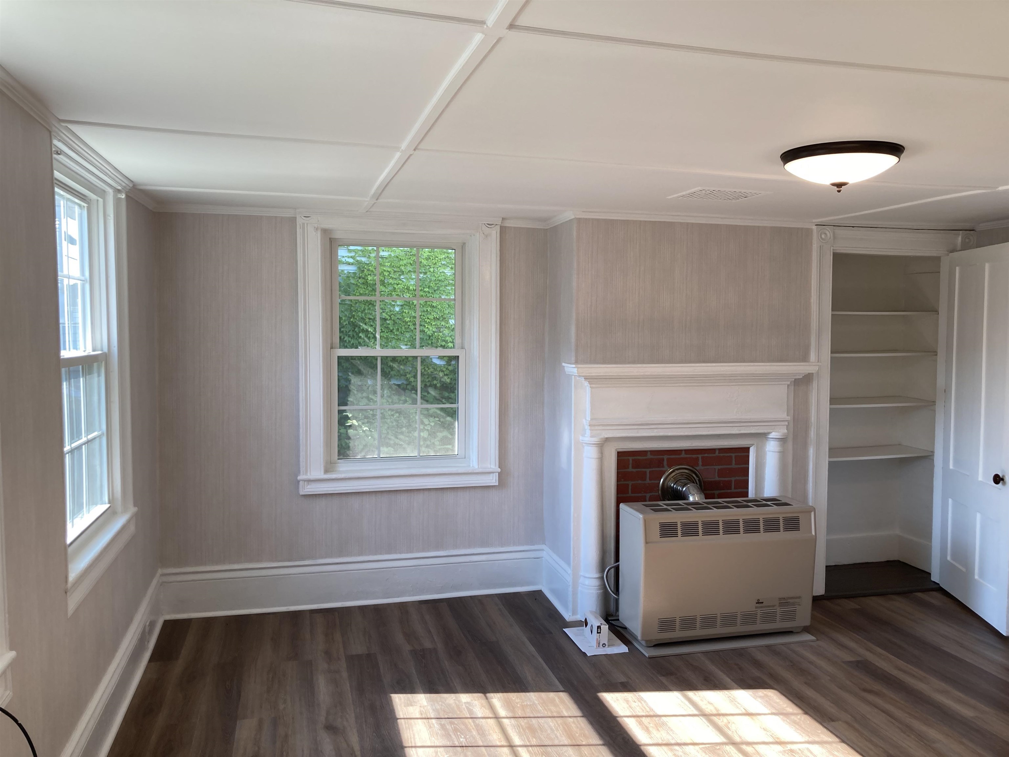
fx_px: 816
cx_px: 504
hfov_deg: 63.4
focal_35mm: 28
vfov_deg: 49.7
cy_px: 378
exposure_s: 1/120
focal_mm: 3.99
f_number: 1.8
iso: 40
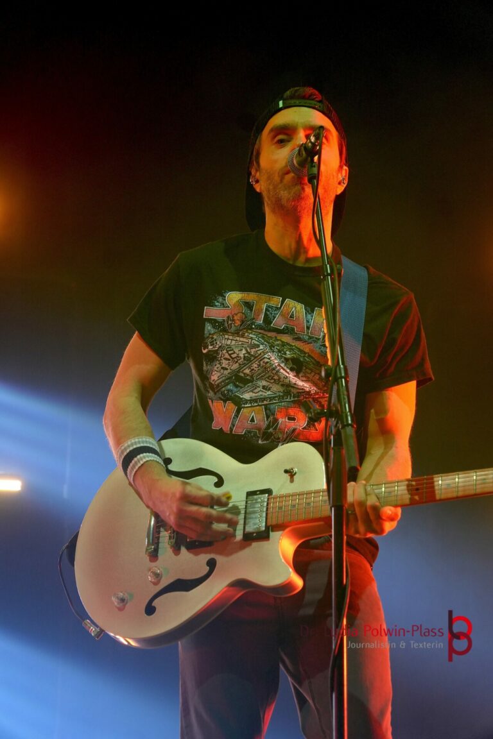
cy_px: 370
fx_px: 2218
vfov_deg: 18.9
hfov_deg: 12.7
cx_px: 246
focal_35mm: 108
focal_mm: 72
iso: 1000
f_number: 5
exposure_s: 1/160
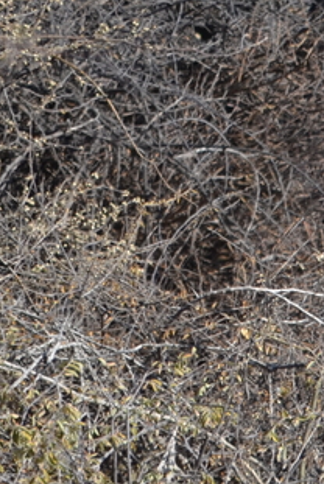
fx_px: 24877
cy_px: 579
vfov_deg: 1.1
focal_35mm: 1847
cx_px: 710
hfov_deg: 0.7
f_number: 6.3
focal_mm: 300
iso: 200
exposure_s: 1/640
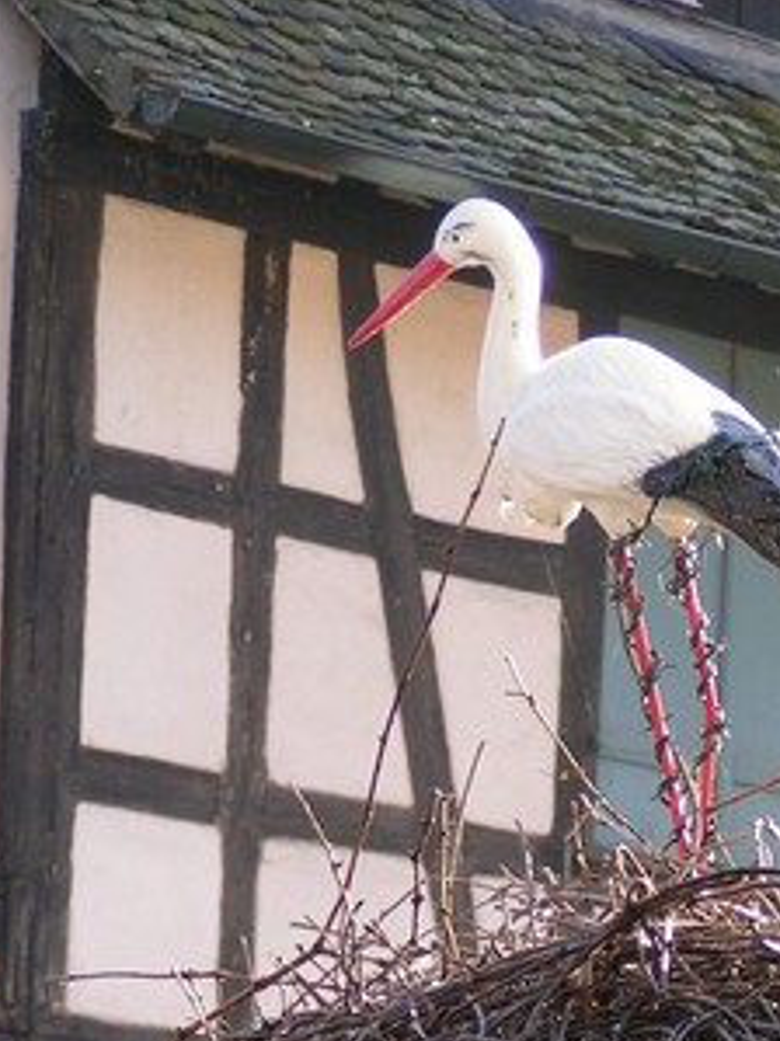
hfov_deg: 4.8
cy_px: 1008
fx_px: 9260
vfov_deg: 6.4
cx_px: 533
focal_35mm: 308
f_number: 3.5
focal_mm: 22.9
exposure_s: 1/160
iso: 80
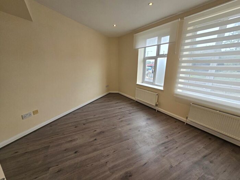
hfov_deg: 106.2
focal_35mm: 13
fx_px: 90
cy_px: 90
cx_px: 120
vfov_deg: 89.9
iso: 50
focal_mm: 2.2
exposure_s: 1/176
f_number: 2.2
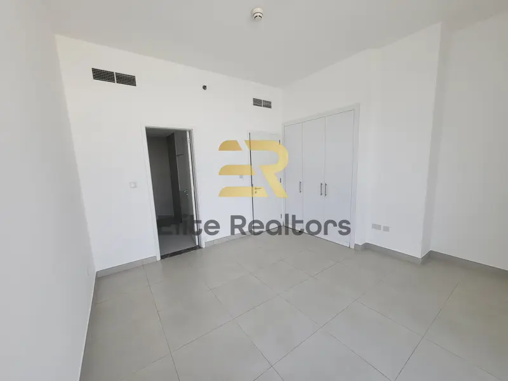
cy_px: 190
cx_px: 254
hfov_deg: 106.2
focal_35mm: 13
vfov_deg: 89.9
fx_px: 191
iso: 32
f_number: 2.2
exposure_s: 1/60
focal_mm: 1.74
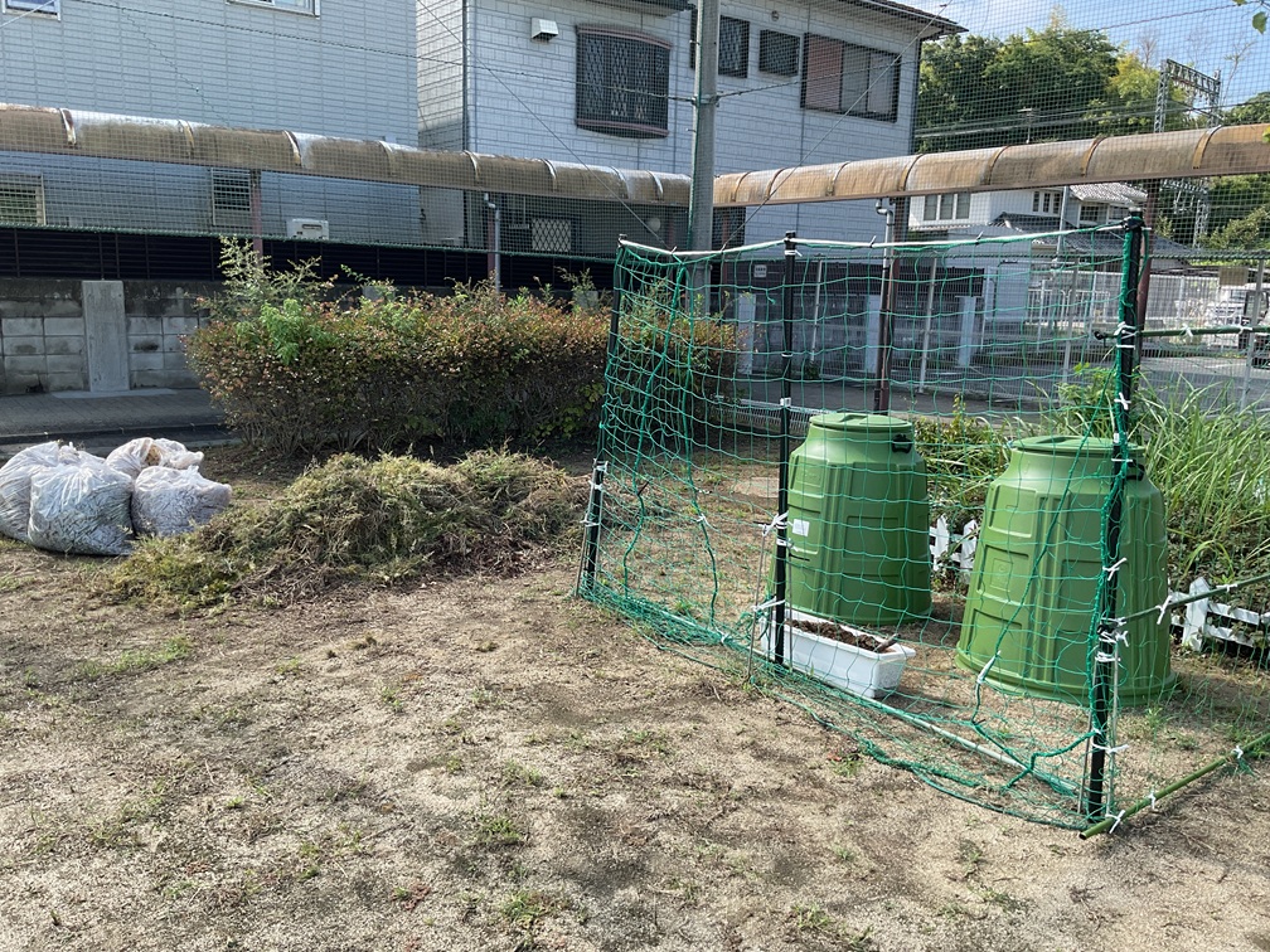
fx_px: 1064
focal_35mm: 29
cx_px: 635
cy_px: 476
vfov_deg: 48.2
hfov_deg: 61.7
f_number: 1.8
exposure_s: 1/545
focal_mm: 3
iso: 16
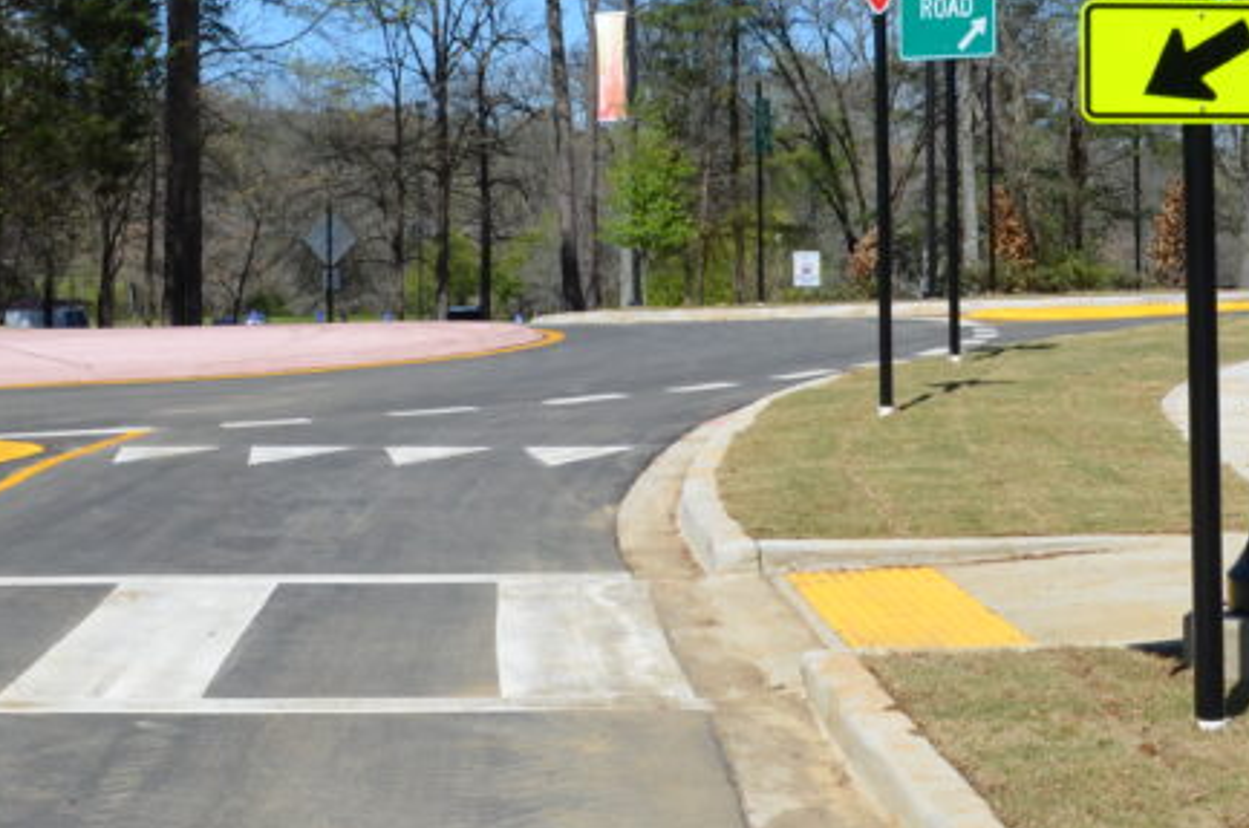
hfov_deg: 26.0
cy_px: 176
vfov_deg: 17.3
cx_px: 542
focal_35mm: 78
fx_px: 2701
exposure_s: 1/320
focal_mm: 22
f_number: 9
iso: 100
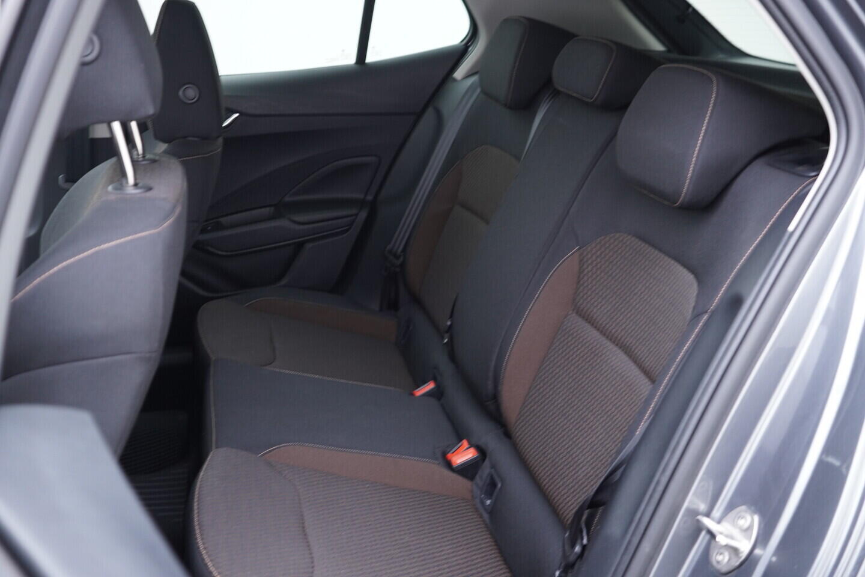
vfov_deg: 36.9
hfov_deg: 53.1
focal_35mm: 36
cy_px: 288
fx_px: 865
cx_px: 432
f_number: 2.8
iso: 400
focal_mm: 24
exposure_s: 1/40
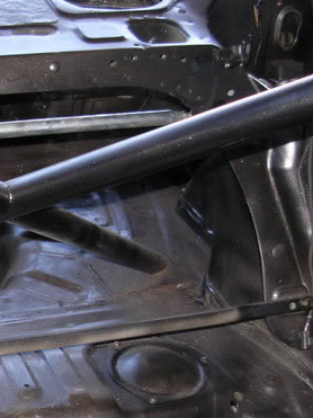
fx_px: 989
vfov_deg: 23.7
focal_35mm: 82
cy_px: 299
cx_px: -93
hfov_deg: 16.9
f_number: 2.9
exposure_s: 1/67.8
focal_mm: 6.3
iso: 168
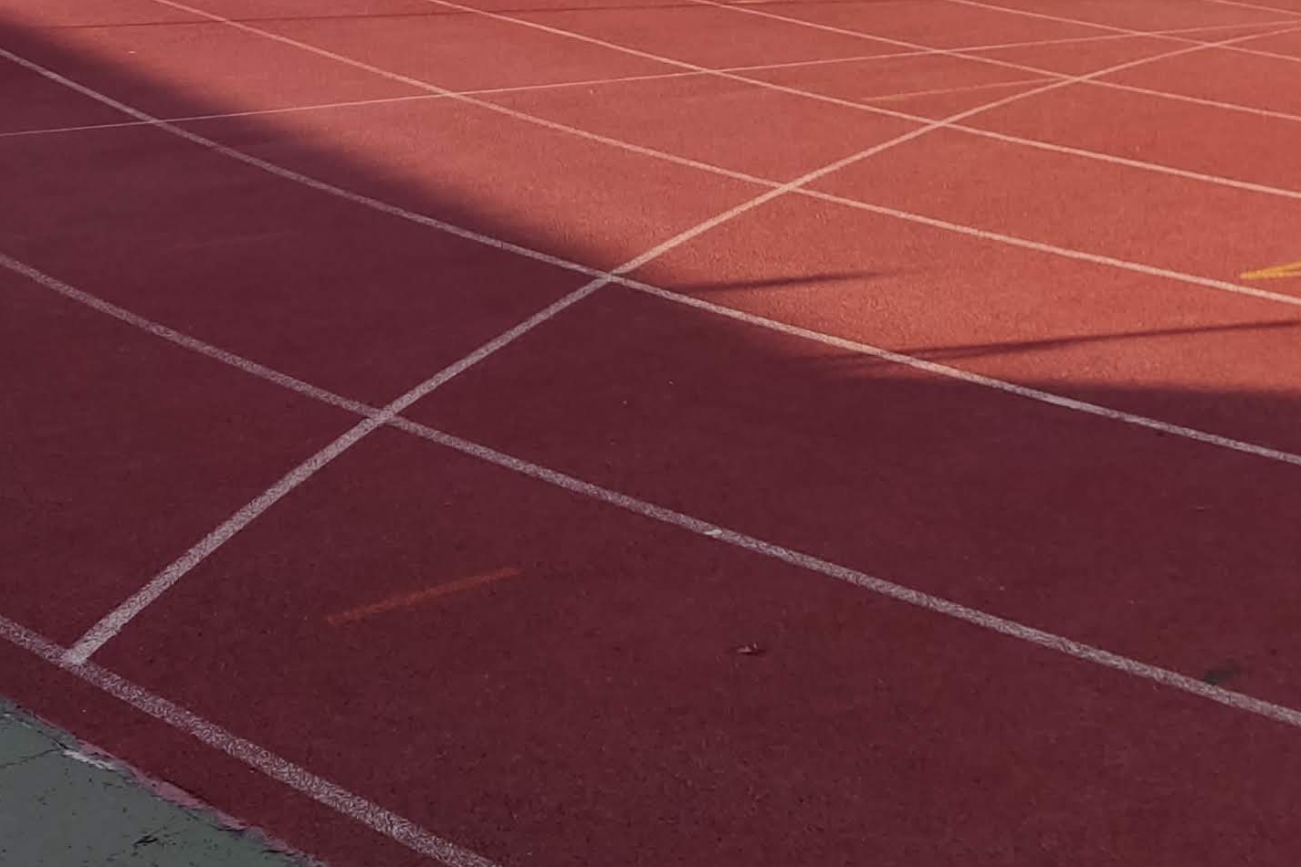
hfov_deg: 26.3
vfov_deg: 17.4
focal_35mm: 73
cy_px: -282
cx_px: 1285
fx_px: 2638
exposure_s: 1/1001
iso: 50
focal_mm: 4.71
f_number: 1.79
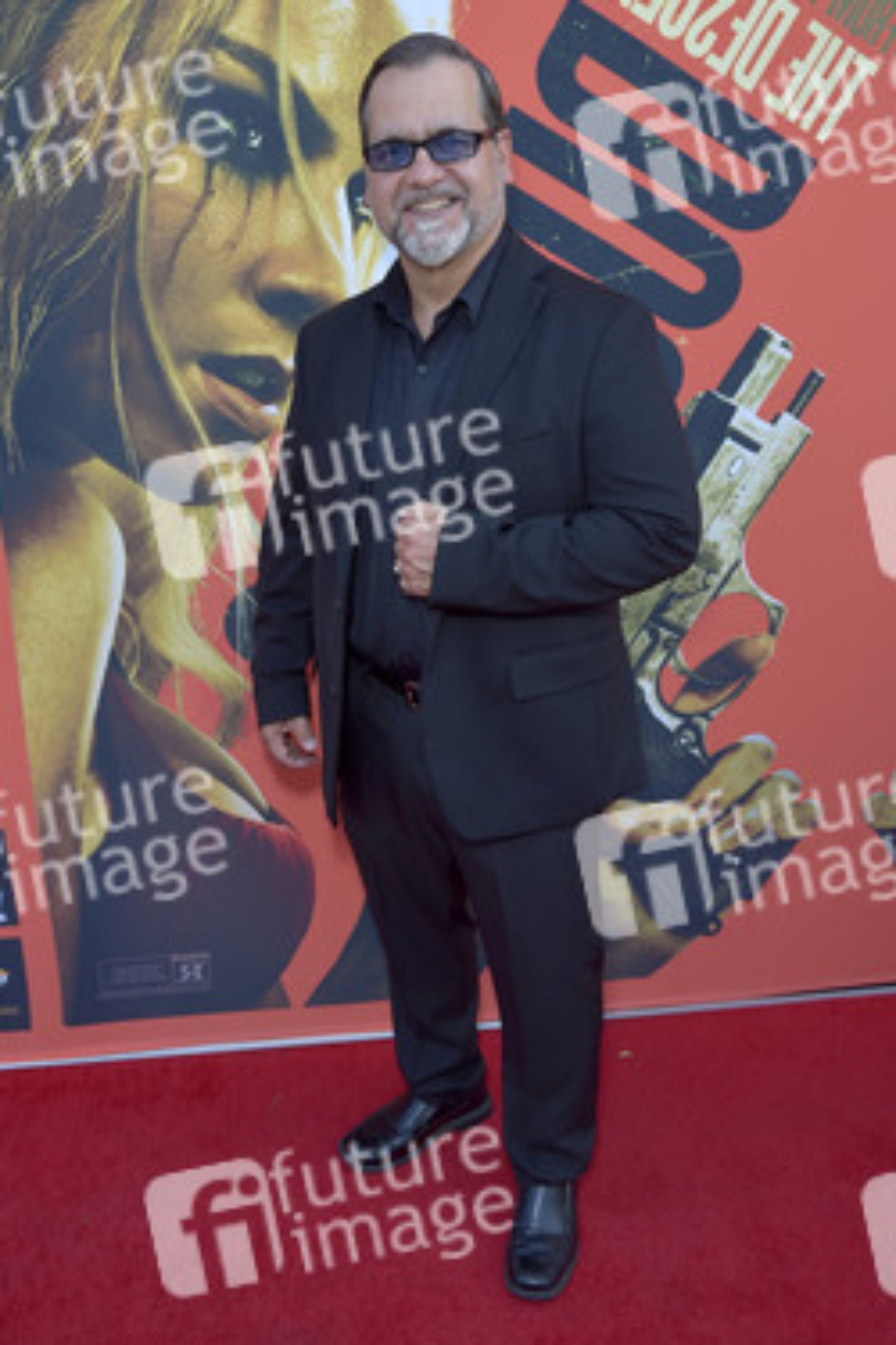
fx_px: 1195
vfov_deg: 58.7
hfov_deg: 41.1
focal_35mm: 32
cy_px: 674
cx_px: 435
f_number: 6.3
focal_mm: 30
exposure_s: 1/200
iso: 250
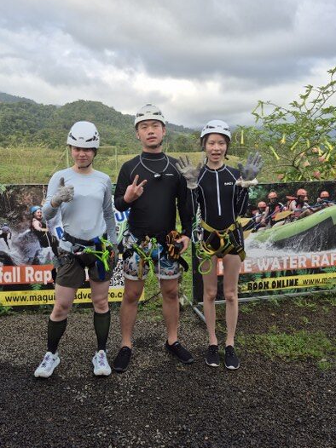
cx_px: 149
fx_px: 363
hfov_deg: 49.6
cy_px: 200
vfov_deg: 63.3
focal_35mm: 28
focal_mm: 5.4
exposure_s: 1/498
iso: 25
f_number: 1.8
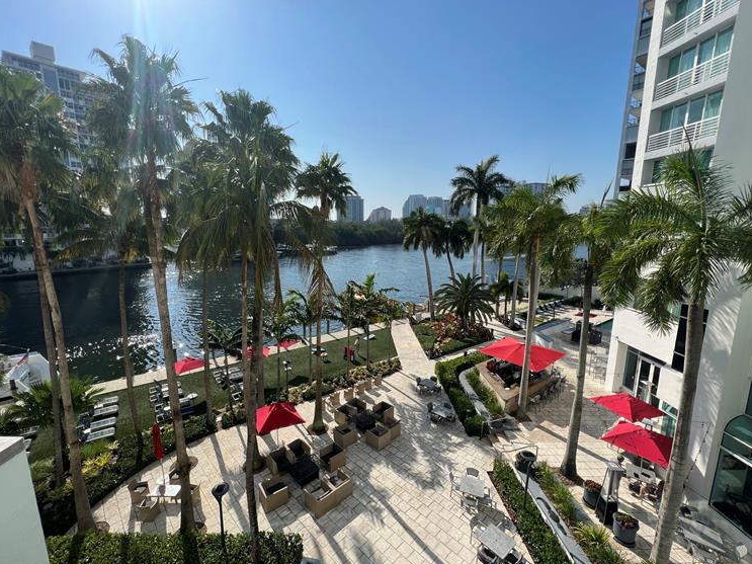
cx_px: 360
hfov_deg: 102.0
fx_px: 304
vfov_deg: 85.7
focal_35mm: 14
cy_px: 280
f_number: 1.8
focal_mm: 1.57
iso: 32
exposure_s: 1/2016
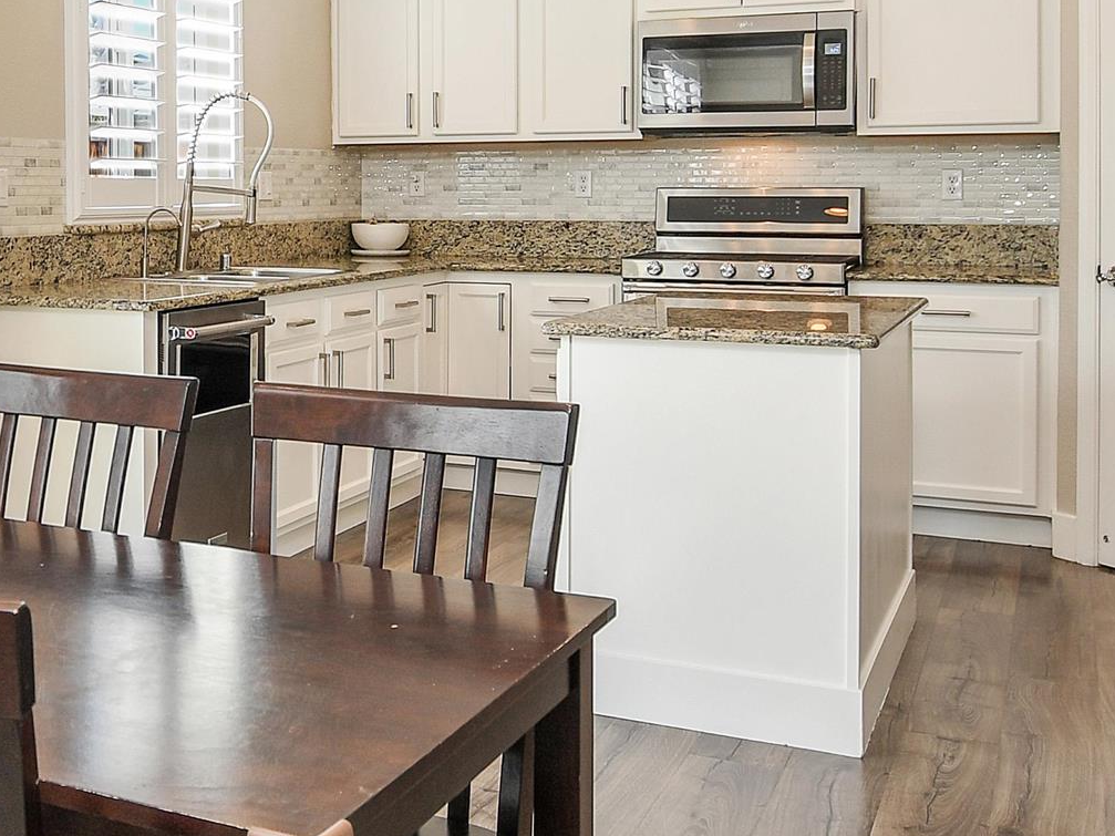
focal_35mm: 44
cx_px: 112
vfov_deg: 32.1
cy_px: 189
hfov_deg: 39.8
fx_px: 1417
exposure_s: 1/250
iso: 200
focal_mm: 10
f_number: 4.5
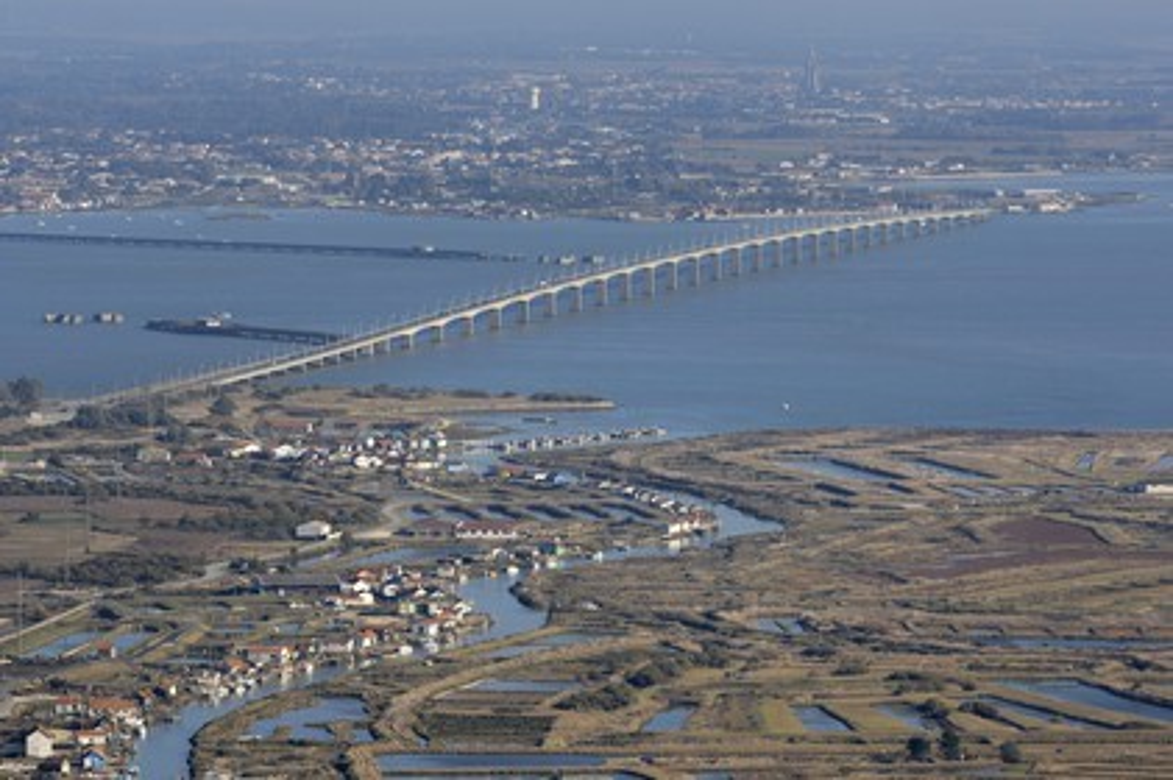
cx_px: 586
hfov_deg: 8.6
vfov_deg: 5.7
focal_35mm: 240
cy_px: 390
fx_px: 7814
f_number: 5
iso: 100
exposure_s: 1/640
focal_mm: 160
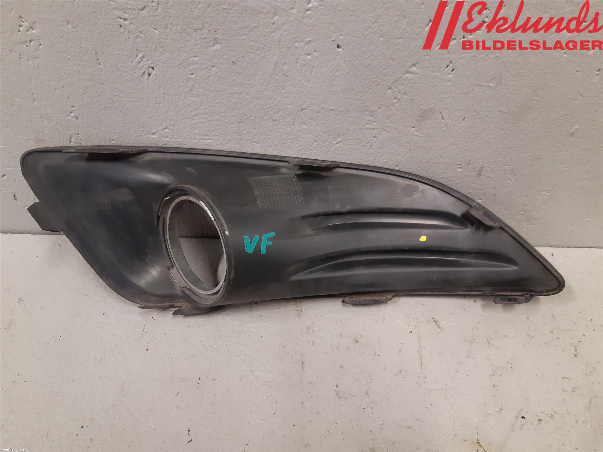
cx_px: 302
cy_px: 226
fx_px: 453
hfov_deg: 67.3
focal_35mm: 26
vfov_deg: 53.1
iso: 200
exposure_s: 1/50
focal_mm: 3.93
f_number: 1.7
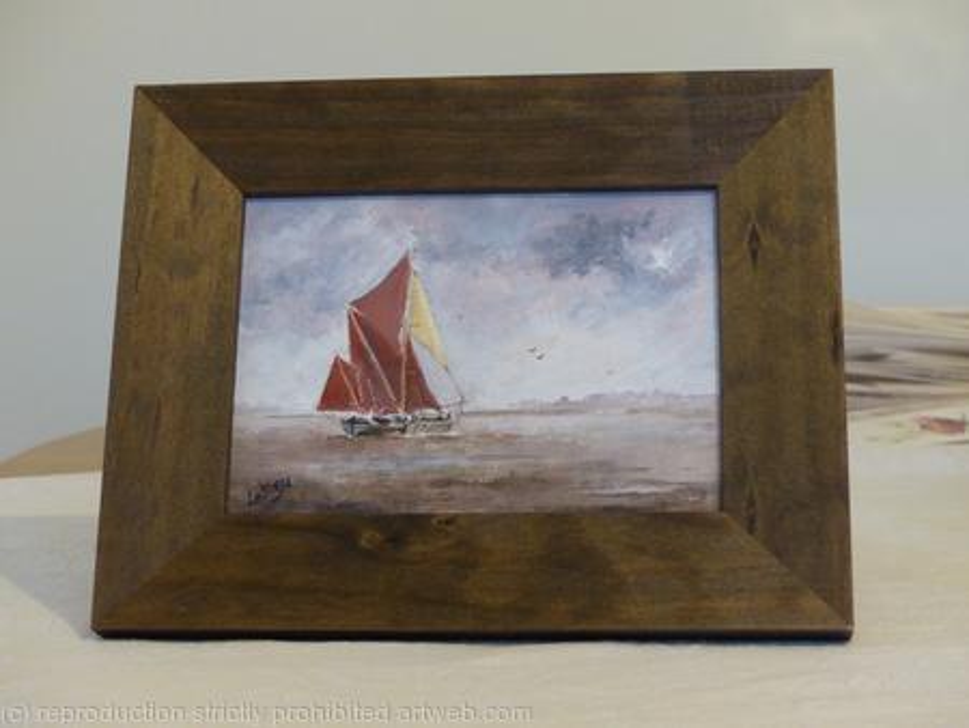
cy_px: 364
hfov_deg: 26.0
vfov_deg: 19.7
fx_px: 2101
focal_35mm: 75
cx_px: 484
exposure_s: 1/30
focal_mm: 13.5
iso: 400
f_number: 2.8
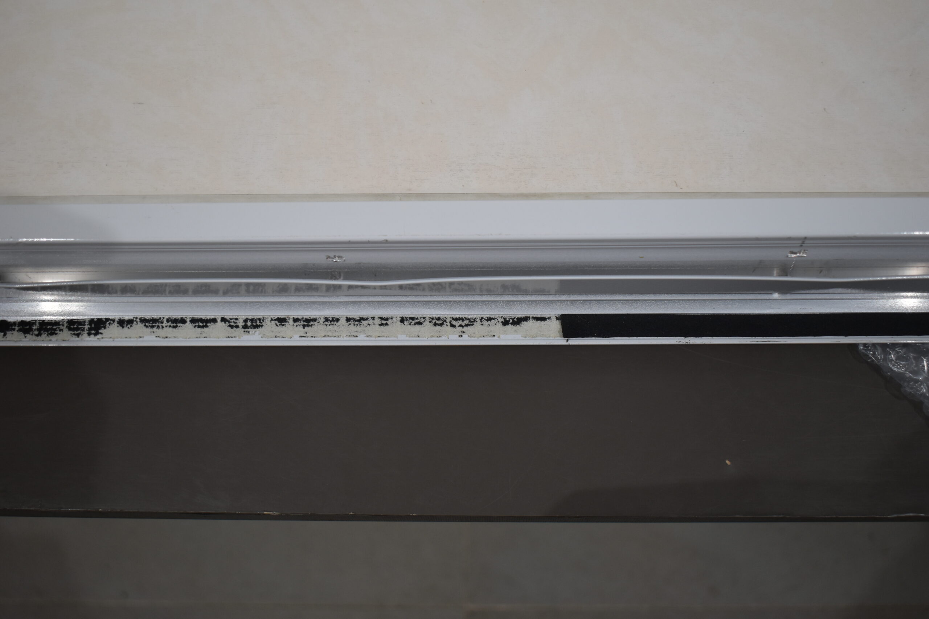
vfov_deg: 33.0
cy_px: 310
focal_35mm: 40
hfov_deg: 47.9
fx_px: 1045
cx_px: 464
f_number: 4
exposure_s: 1/250
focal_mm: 27
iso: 400
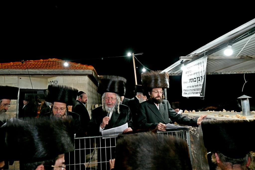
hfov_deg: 73.7
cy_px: 85
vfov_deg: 53.1
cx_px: 128
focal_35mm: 24
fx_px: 170
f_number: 4
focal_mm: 24
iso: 400
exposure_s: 1/125
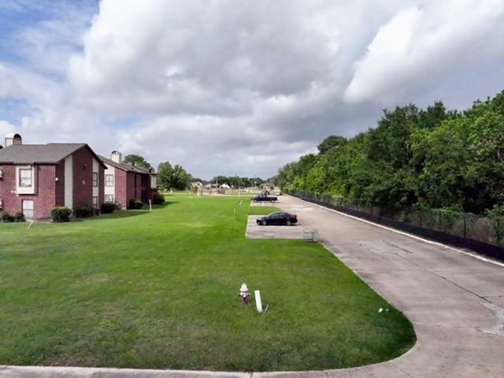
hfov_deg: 71.6
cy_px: 189
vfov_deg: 56.8
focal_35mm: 24
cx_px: 252
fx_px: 349
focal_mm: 12.29
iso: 6400
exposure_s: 1/1600
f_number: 7.1
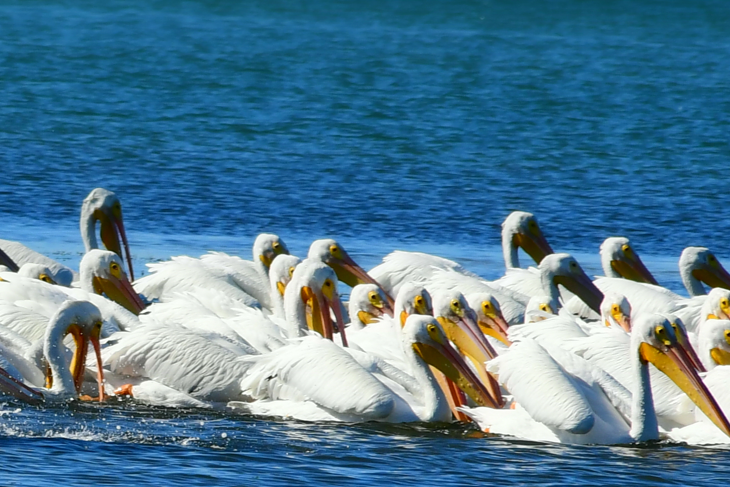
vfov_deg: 1.2
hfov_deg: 1.8
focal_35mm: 1158
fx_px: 23485
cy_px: 372
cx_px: -170
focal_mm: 200
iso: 200
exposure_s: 1/500
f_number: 11
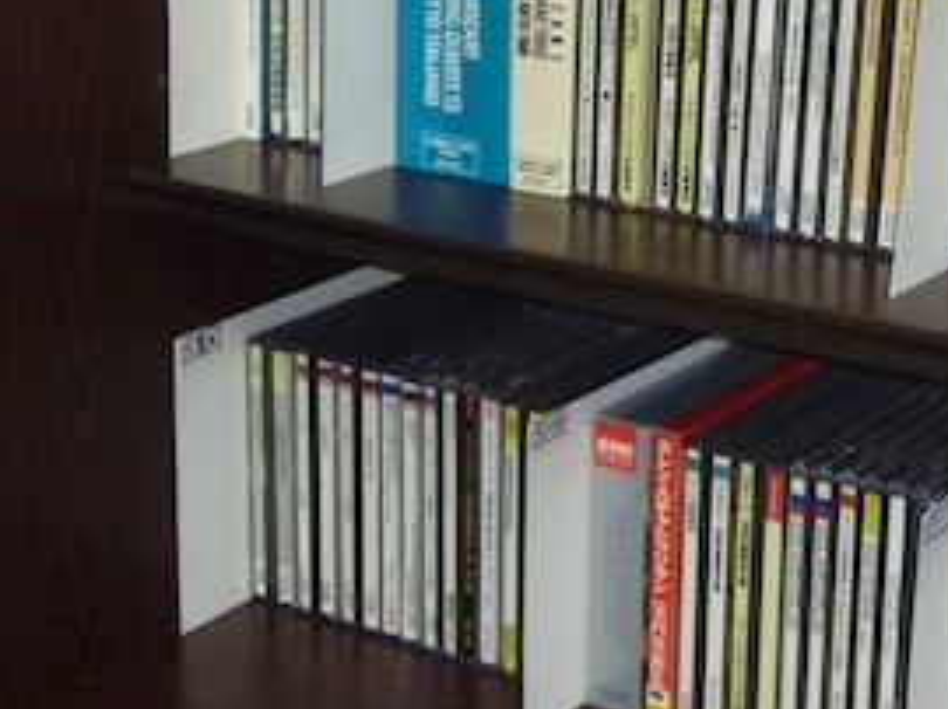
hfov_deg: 23.0
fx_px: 2271
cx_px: 832
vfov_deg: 17.5
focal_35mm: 83
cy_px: 74
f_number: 3.5
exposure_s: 1/30
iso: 320
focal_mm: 6.3
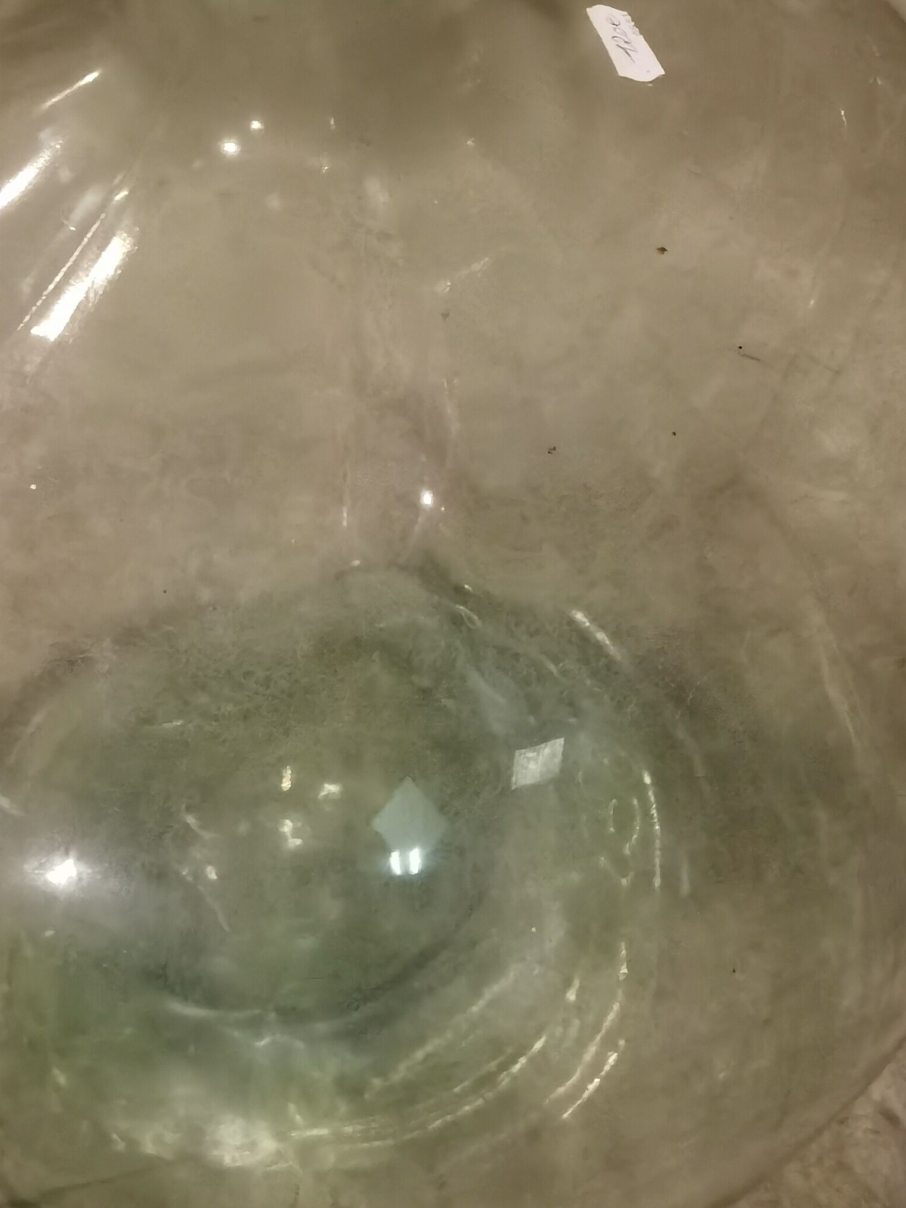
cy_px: 427
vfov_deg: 20.0
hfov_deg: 15.1
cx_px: 332
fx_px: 3420
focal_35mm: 98
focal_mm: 6.71
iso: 640
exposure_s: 1/25
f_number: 1.9
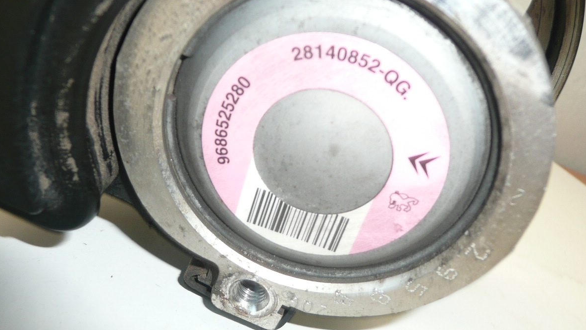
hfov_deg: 59.5
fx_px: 513
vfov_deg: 35.7
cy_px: 173
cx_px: 298
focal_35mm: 33
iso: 100
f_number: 3.3
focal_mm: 4.6
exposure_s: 1/30
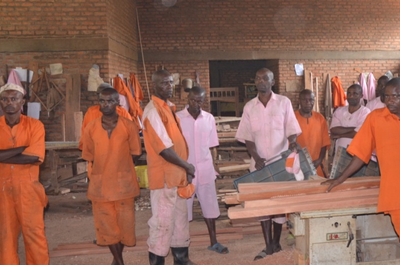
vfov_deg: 28.1
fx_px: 530
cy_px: 126
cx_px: 279
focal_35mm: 48
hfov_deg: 40.7
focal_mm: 21
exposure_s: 1/60
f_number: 3.8
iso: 800
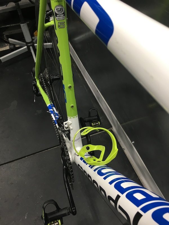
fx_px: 189
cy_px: 112
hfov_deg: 48.2
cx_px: 84
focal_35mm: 29
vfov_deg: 61.7
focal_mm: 4.15
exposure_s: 1/30
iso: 64
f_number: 2.2
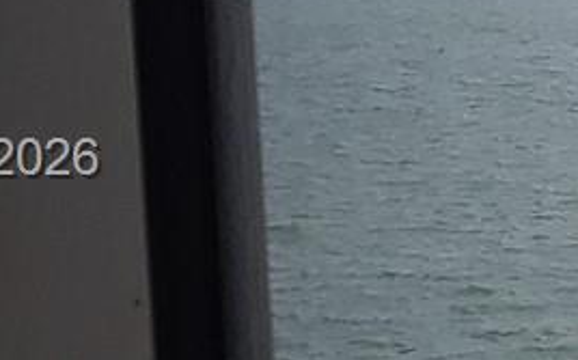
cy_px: 162
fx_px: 2990
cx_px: 1154
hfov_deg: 10.2
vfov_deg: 6.9
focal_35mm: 190
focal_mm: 2.47
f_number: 1.9
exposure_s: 1/1916
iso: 40
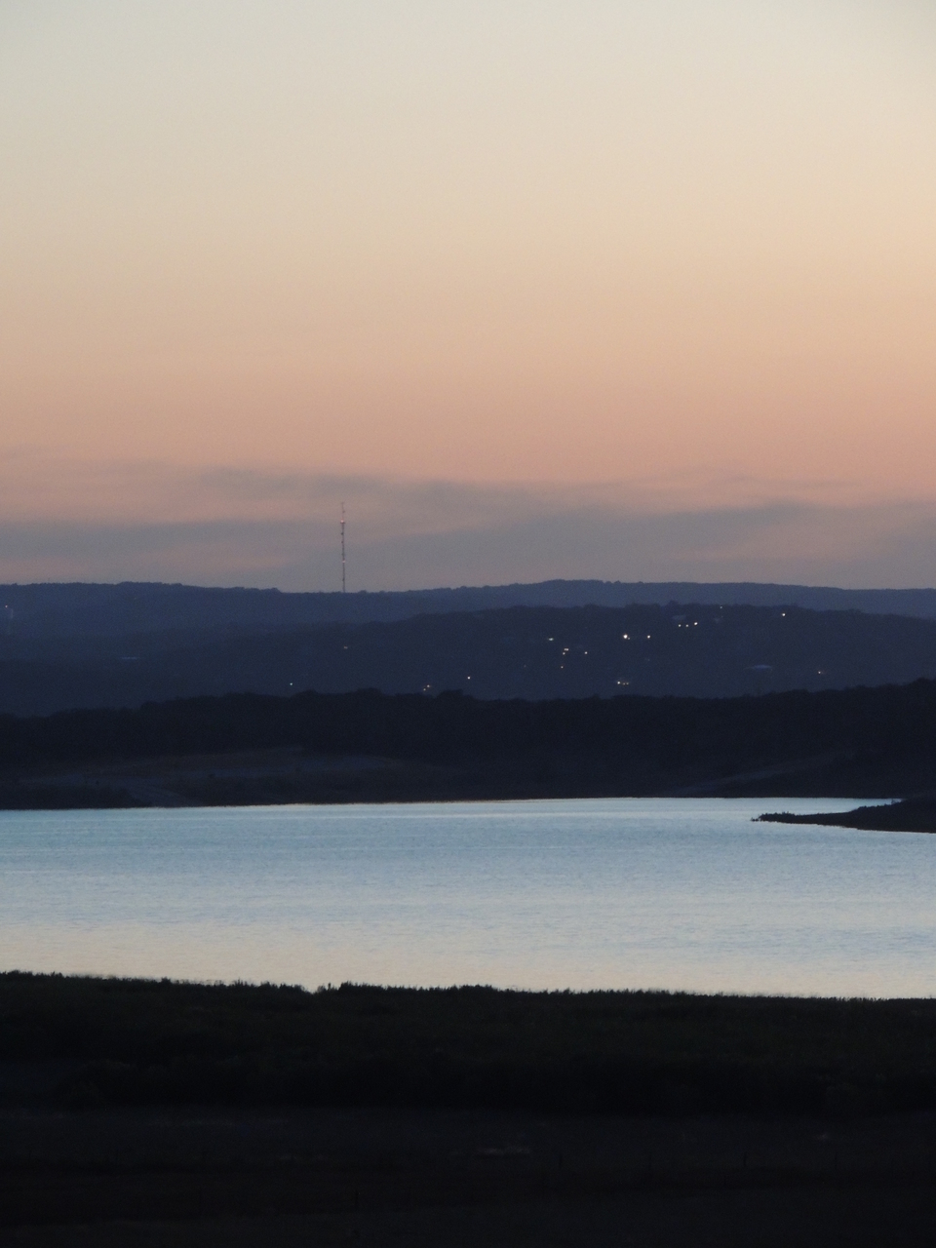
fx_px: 9914
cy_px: 624
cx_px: 468
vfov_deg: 7.2
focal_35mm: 275
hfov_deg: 5.4
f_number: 4.7
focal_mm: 49
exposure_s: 1/20
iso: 800
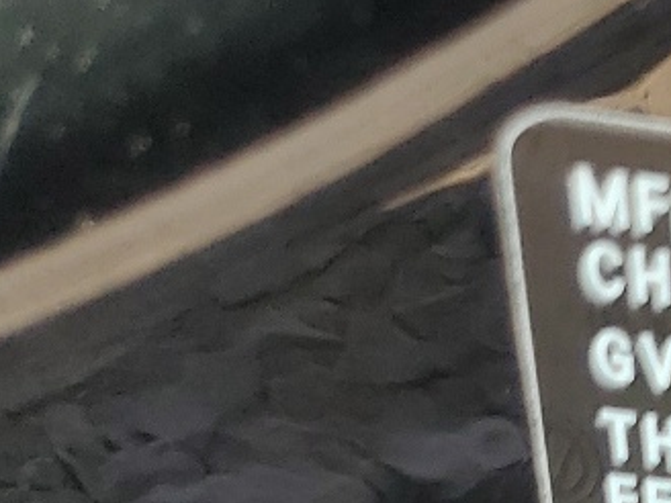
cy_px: 896
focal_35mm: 127
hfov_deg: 12.3
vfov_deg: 10.9
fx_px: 2462
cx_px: 1618
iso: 50
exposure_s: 1/227
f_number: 1.5
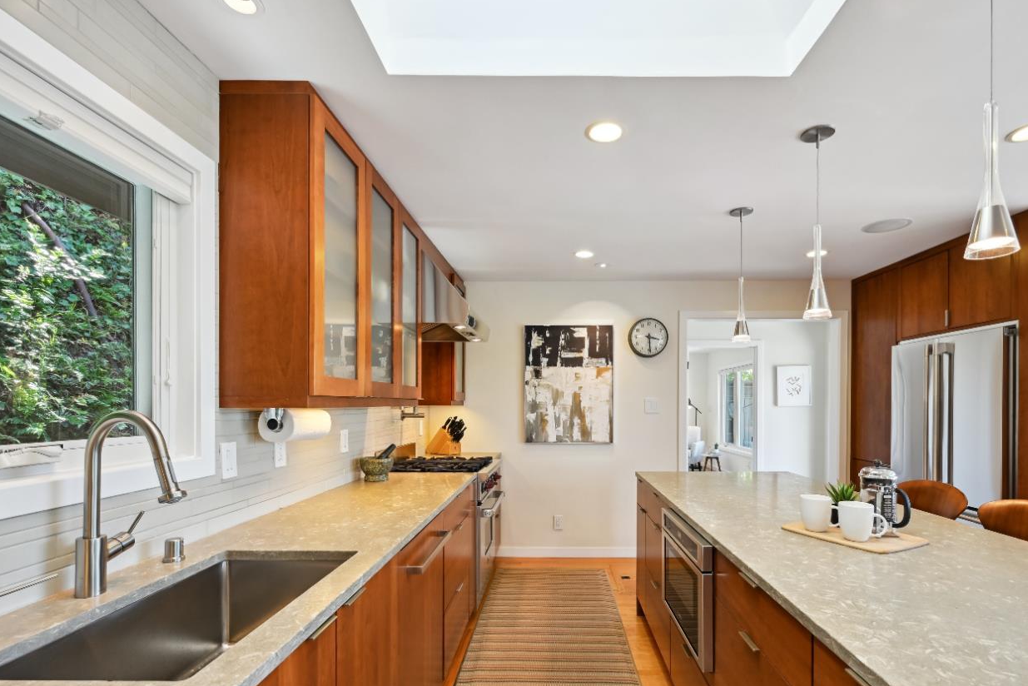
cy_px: 399
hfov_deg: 93.1
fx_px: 486
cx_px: 554
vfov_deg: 70.0
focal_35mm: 17
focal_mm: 14
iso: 800
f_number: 10
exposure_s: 1/30
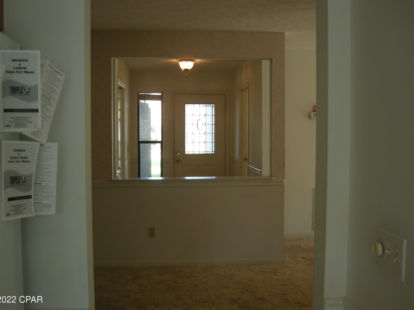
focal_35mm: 38
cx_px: 202
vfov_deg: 37.7
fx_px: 454
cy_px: 155
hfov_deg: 49.0
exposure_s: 1/62.6
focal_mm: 7.9
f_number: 2.8
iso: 216
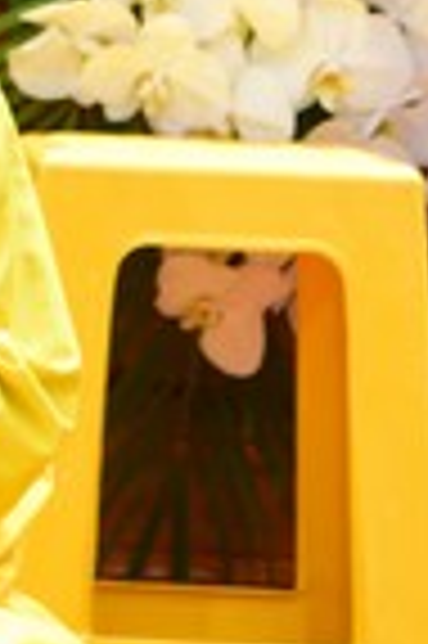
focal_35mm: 373
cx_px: -383
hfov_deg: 3.6
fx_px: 6667
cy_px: -180
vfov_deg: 5.5
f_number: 4
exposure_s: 1/40
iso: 1600
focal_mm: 82
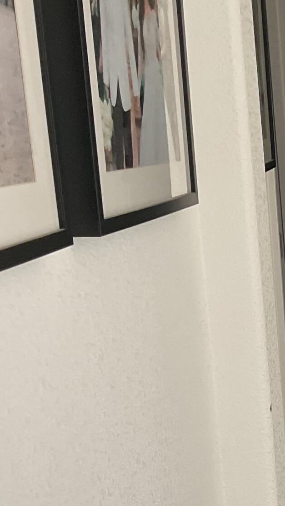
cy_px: 444
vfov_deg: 24.4
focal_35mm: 85
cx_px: 467
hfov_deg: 13.2
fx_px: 1142
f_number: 1.8
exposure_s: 1/120
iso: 50
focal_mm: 3
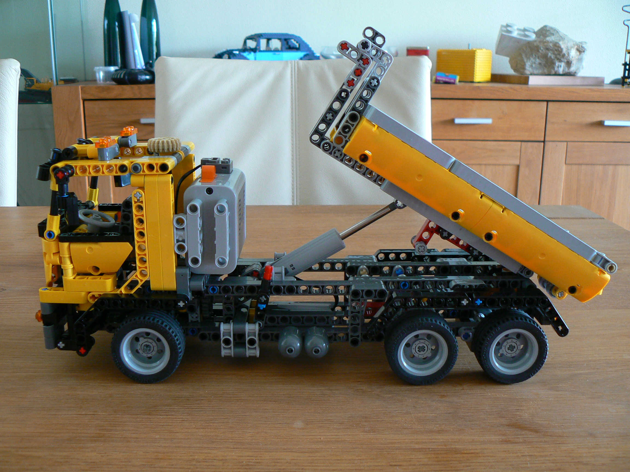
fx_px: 655
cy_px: 236
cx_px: 315
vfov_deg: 39.7
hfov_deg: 51.4
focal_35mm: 36
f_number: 2.8
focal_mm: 6
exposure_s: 1/8
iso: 100
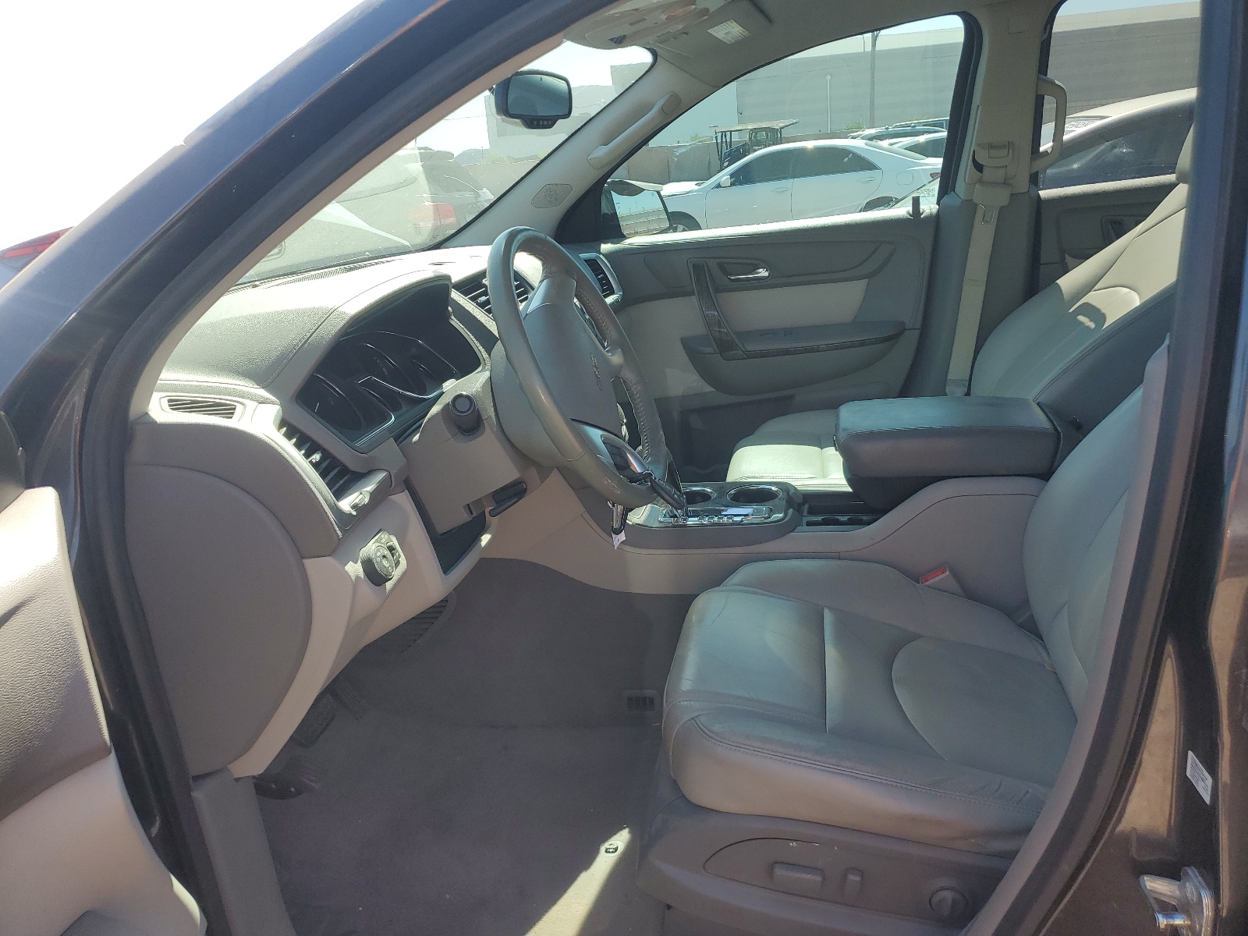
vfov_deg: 53.1
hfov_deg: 67.3
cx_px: 624
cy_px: 468
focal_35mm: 26
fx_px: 937
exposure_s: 1/769
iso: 50
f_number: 1.5
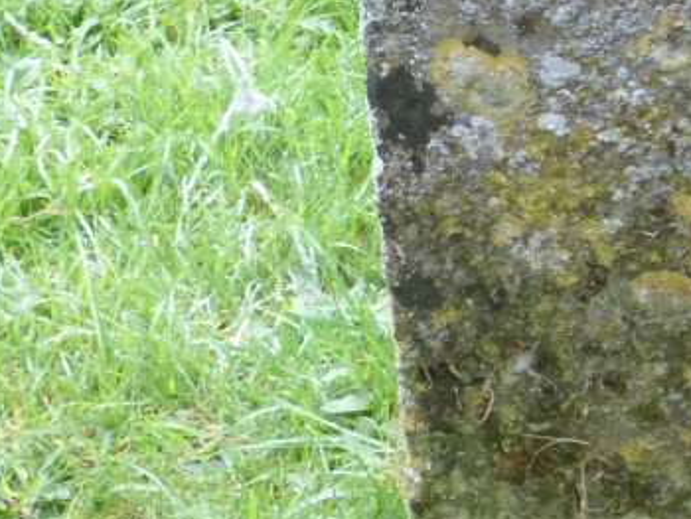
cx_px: 1374
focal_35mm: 210
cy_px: -96
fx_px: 4195
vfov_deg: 7.0
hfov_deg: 8.9
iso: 400
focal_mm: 8.5
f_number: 4.2
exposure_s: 1/60
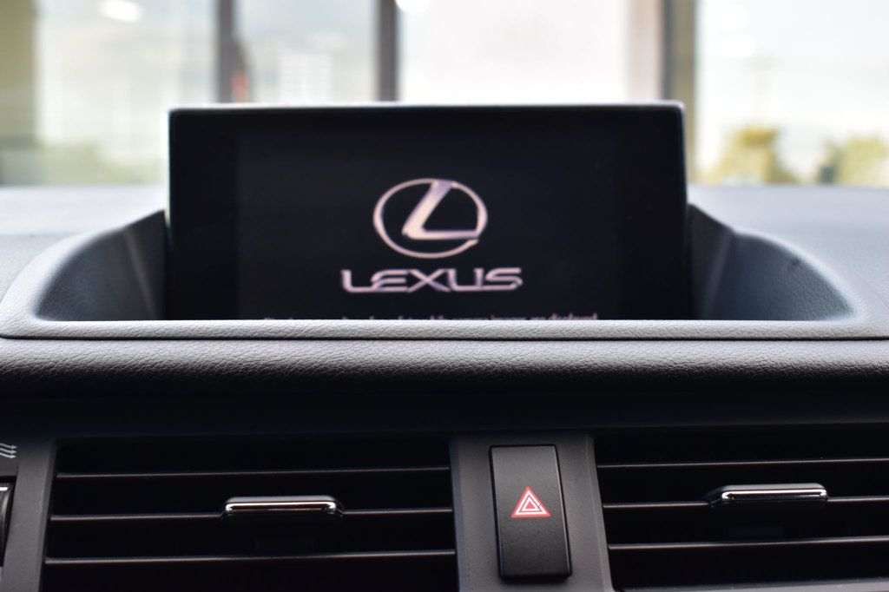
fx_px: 1407
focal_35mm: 57
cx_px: 444
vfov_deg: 23.8
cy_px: 296
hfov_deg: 35.1
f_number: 8
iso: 400
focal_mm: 38
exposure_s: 1/50
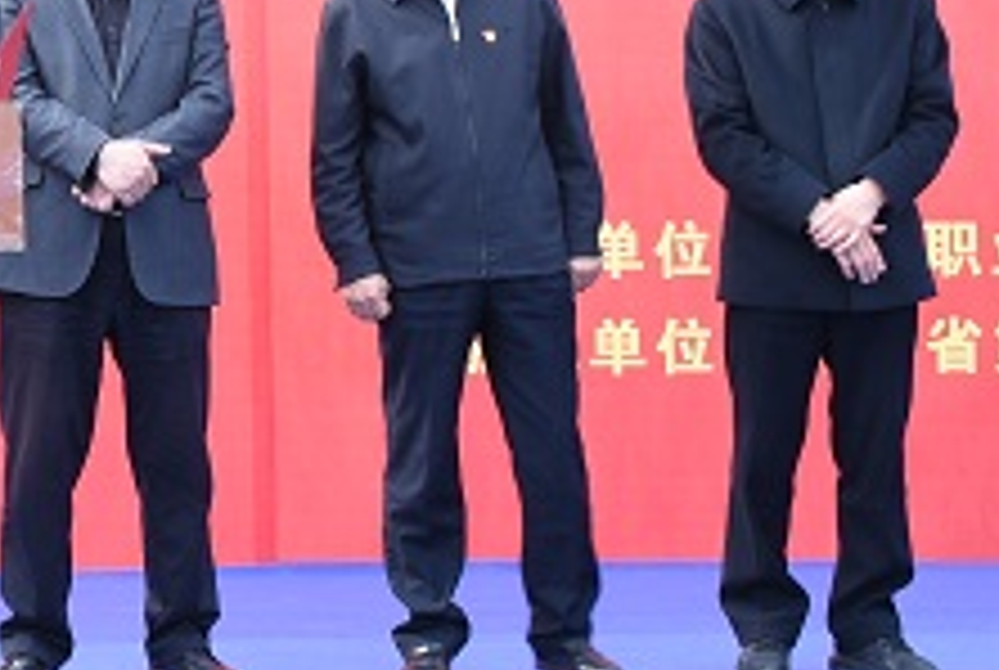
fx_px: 3041
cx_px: -225
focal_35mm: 109
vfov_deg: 12.5
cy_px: 110
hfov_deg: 17.7
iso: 100
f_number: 14
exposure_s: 1/20
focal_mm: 27
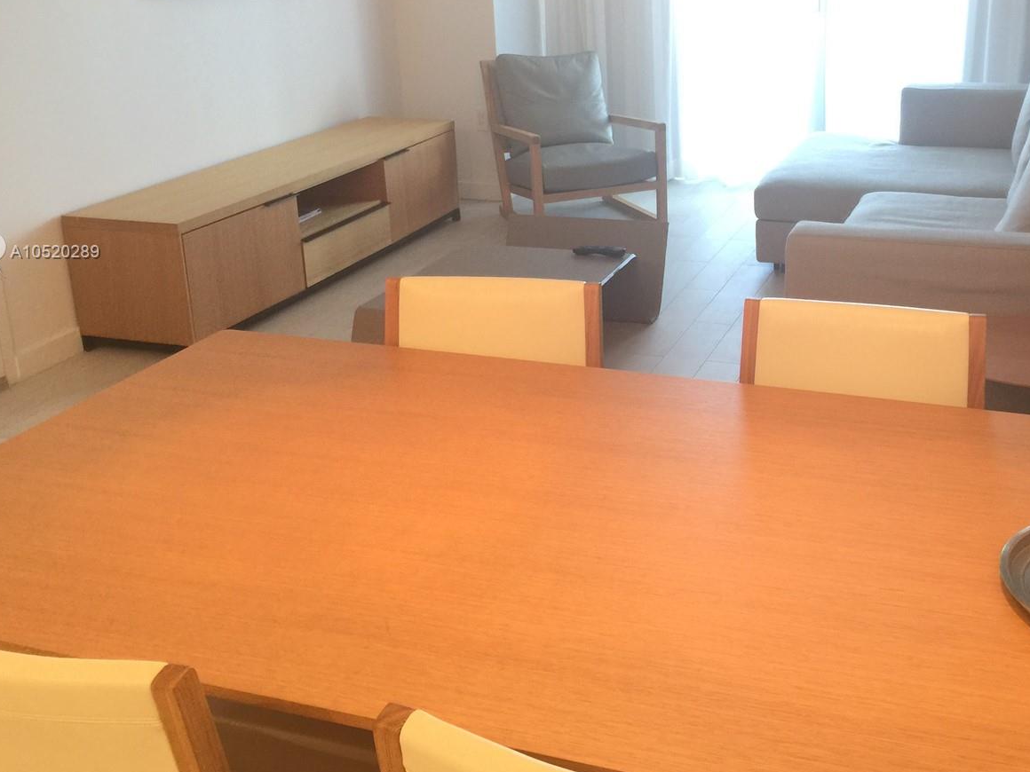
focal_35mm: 40
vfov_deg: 35.6
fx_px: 1190
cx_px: 670
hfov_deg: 46.2
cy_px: 253
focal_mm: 4.15
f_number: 2.2
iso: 64
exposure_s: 1/15
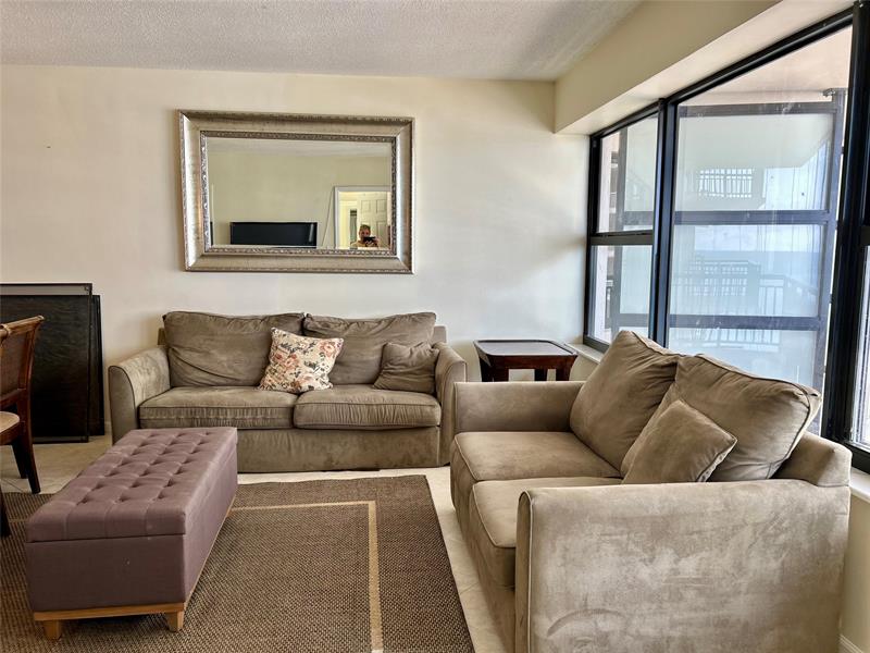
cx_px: 435
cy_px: 326
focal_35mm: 26
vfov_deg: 53.1
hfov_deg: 67.3
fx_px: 653
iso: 50
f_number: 1.5
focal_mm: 5.7
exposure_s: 1/120
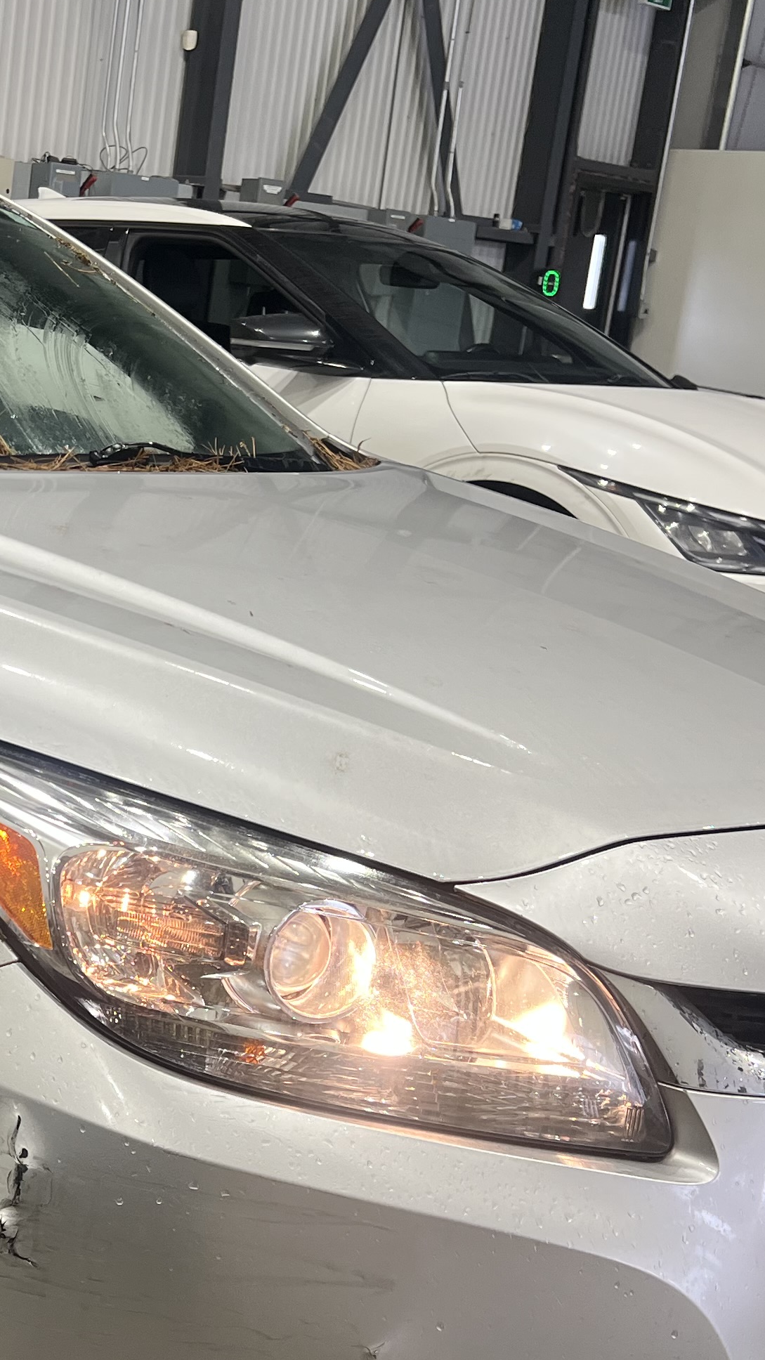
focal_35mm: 59
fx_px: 2128
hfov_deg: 19.4
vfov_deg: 35.3
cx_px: -101
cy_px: 839
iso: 80
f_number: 1.5
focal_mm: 5.7
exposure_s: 1/120
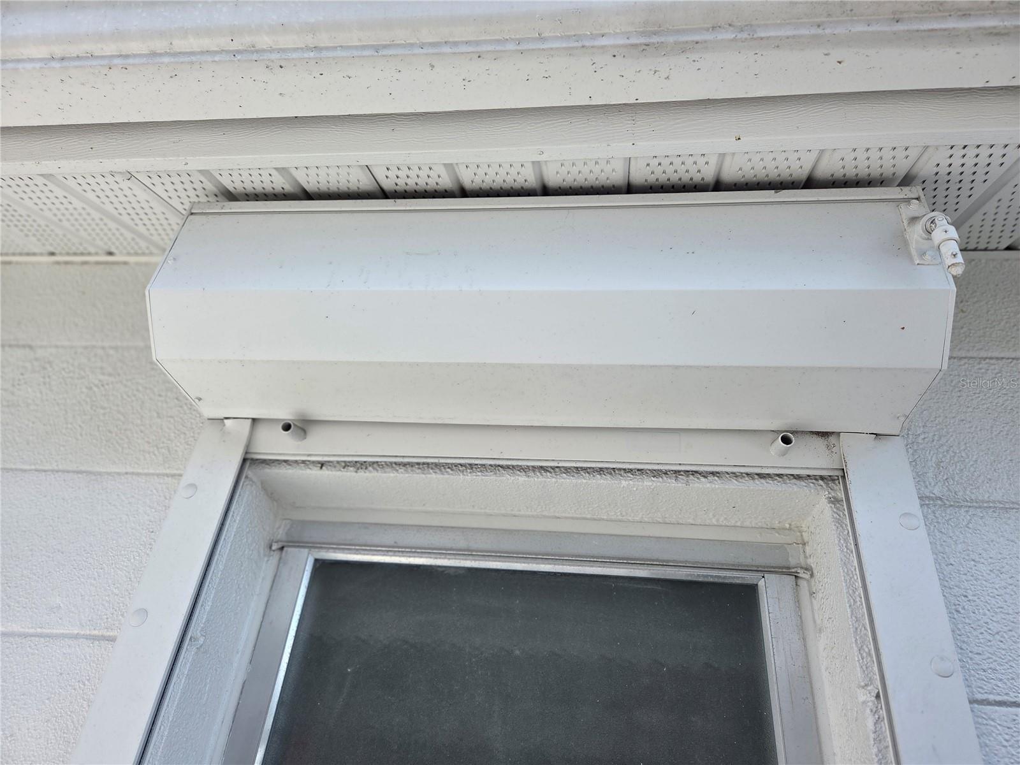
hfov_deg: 73.9
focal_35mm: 23
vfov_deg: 58.9
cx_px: 510
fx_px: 678
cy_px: 382
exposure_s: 1/1387
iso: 80
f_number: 1.8
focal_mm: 5.4
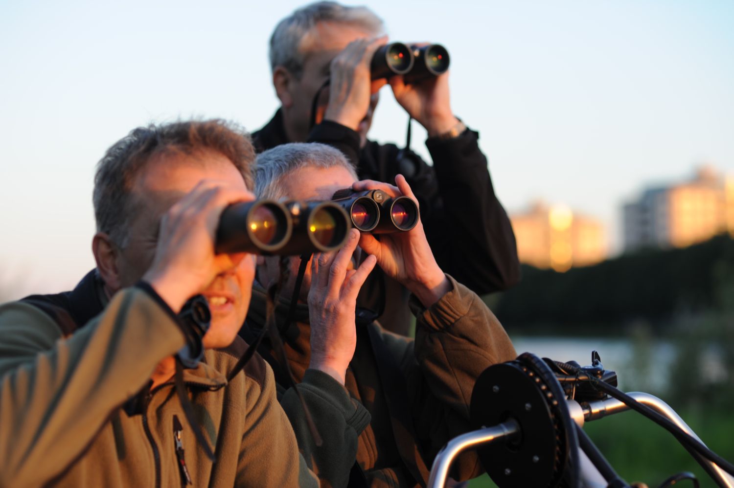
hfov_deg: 23.9
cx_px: 367
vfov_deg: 16.1
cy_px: 244
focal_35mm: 85
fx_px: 1732
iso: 200
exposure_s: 1/200
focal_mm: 85
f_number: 3.2
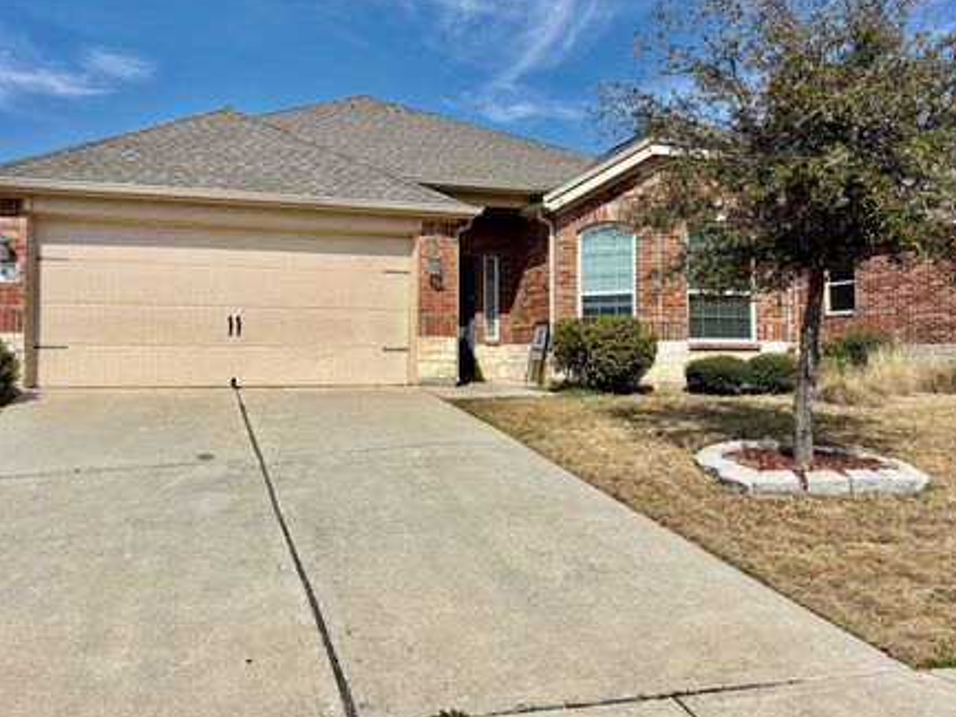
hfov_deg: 59.9
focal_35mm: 30
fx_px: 829
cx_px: 444
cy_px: 332
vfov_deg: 46.8
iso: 50
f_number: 1.6
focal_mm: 5.96
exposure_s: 1/6711
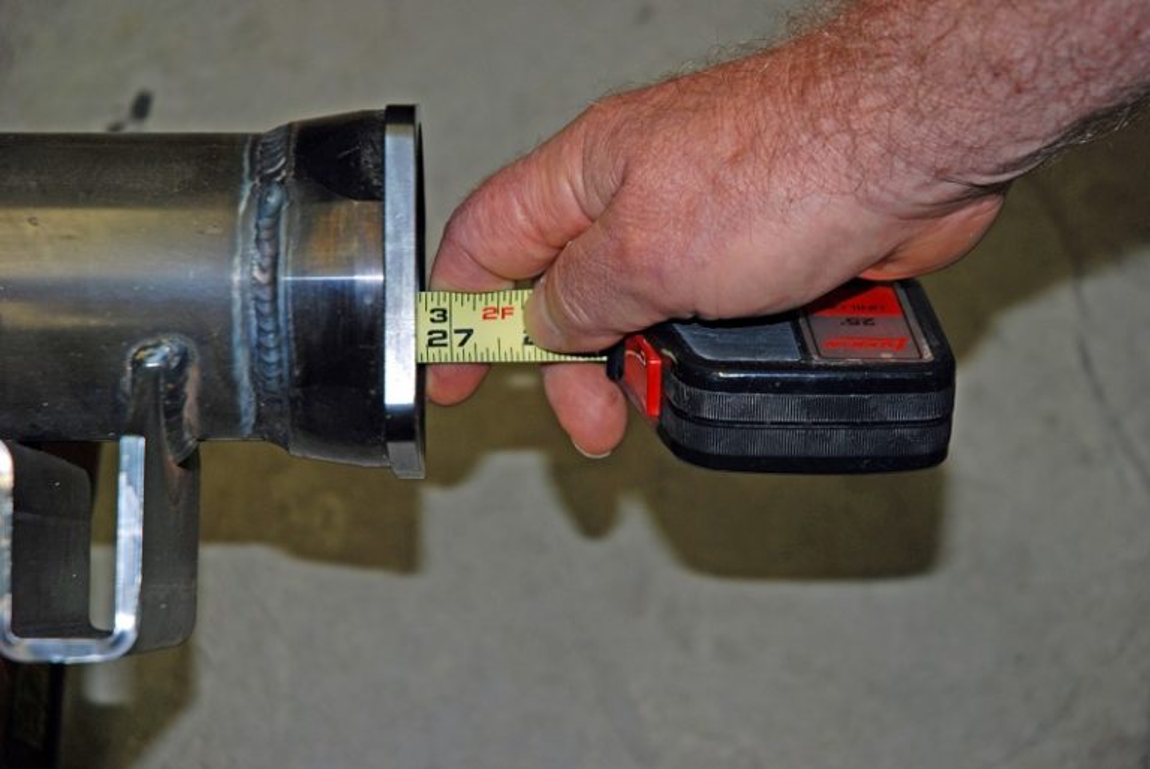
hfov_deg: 19.4
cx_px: 575
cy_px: 384
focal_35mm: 105
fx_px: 3358
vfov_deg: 13.1
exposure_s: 1/60
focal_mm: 70
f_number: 4.5
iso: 200
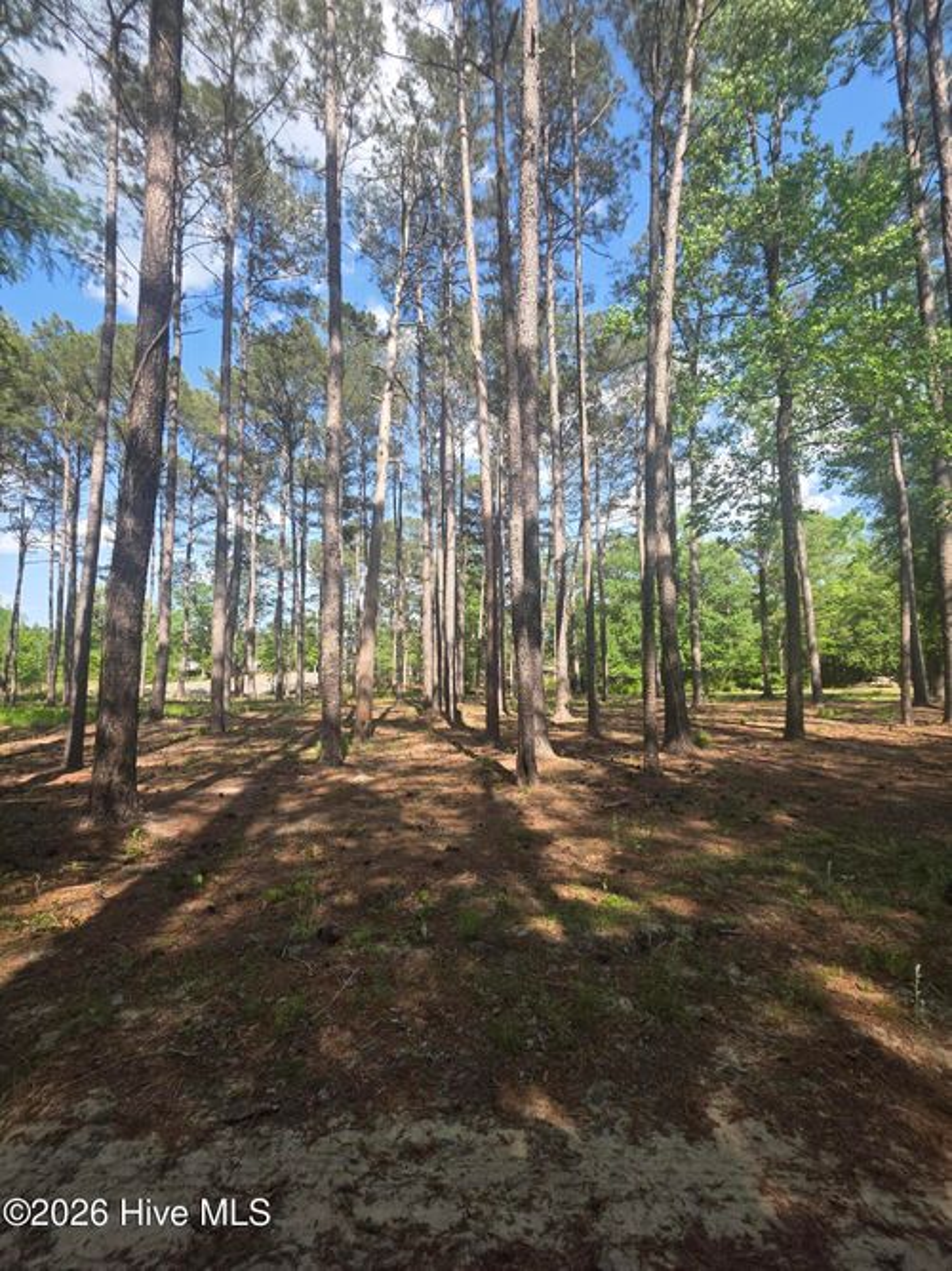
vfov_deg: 106.2
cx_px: 476
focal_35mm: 13
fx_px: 477
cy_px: 636
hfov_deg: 89.9
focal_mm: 2.2
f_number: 1.9
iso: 40
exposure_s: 1/504
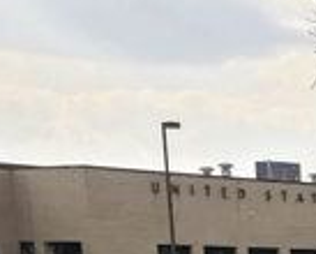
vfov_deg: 7.1
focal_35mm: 189
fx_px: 1770
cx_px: 886
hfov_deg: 8.7
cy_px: 831
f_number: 2.4
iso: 50
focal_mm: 4.3
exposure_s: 1/684
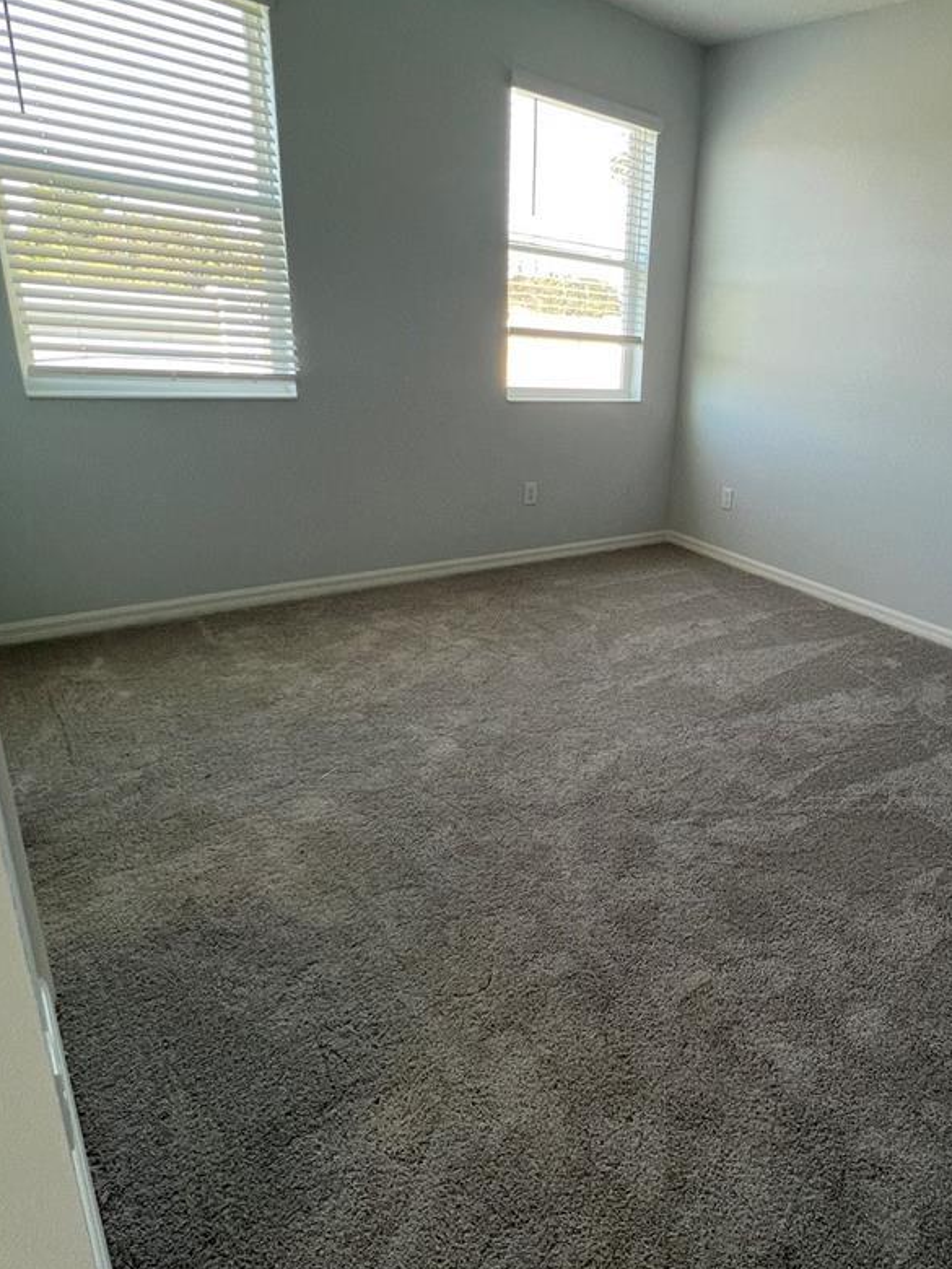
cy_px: 597
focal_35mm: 20
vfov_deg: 81.7
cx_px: 716
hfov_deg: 62.2
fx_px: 733
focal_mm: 1.57
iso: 80
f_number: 1.8
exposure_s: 1/99
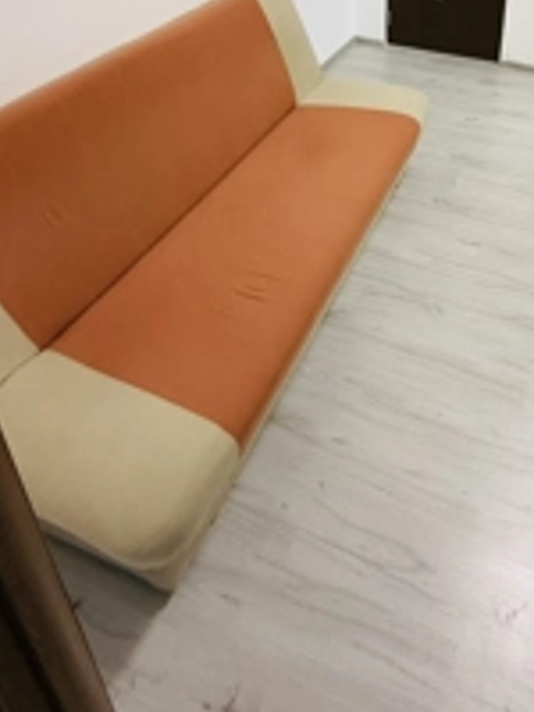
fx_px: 576
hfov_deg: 47.8
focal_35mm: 28
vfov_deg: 54.3
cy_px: 57
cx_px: 402
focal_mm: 2.22
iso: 320
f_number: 2.2
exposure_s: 1/100
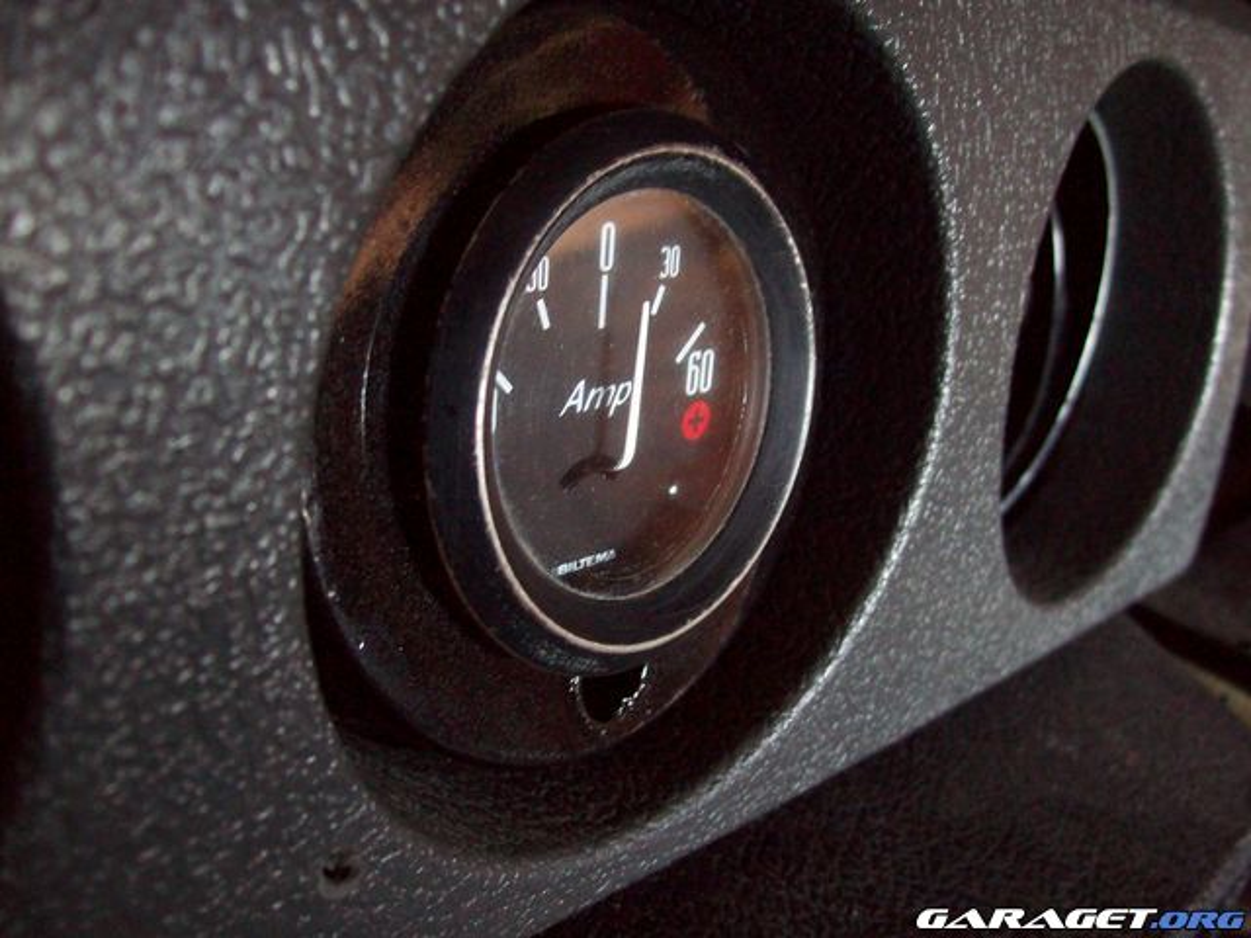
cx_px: 626
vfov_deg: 39.7
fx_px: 1301
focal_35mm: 36
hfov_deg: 51.4
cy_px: 469
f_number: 2.7
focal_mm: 6
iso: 200
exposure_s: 1/8
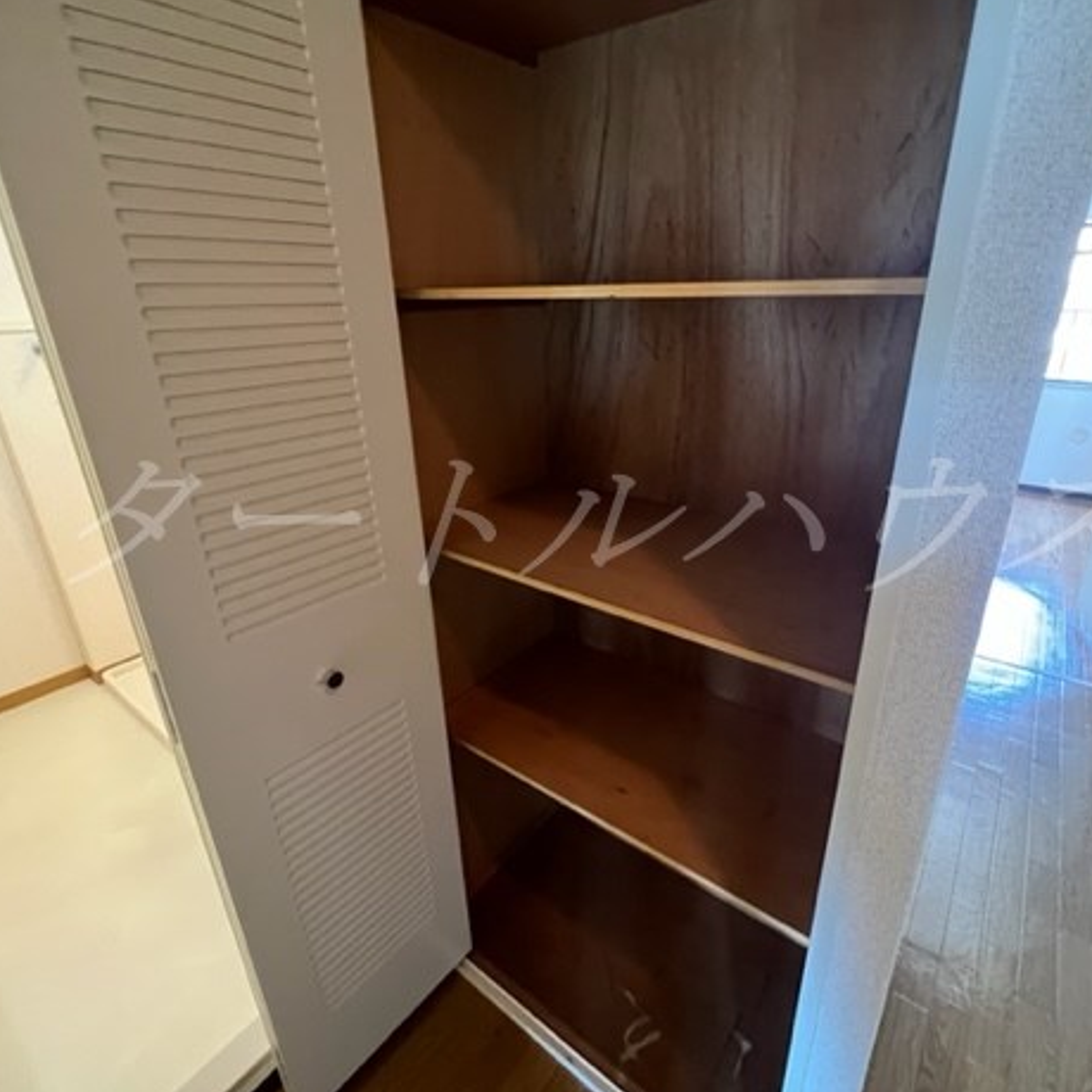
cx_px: 591
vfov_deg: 87.4
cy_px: 532
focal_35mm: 16
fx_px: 571
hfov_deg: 87.2
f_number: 1.8
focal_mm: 1.57
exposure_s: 1/40
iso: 1000
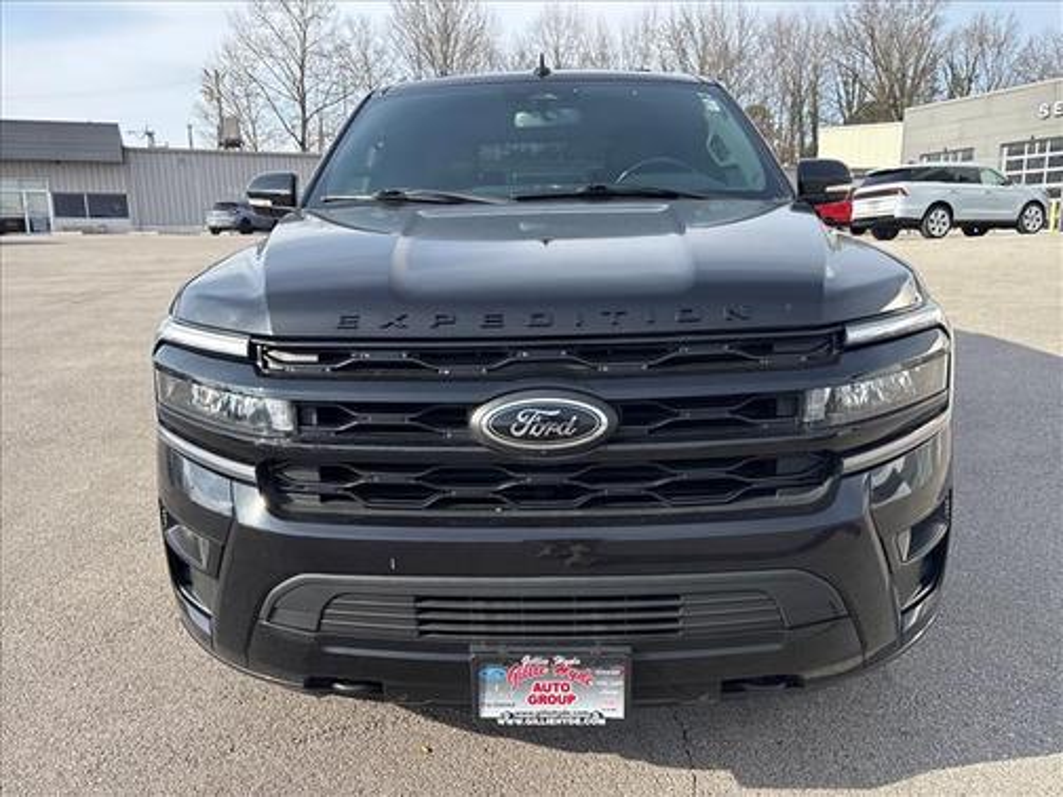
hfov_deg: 67.3
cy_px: 398
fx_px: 798
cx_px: 532
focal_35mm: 26
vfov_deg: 53.1
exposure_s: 1/1420
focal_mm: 5.96
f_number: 1.6
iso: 64
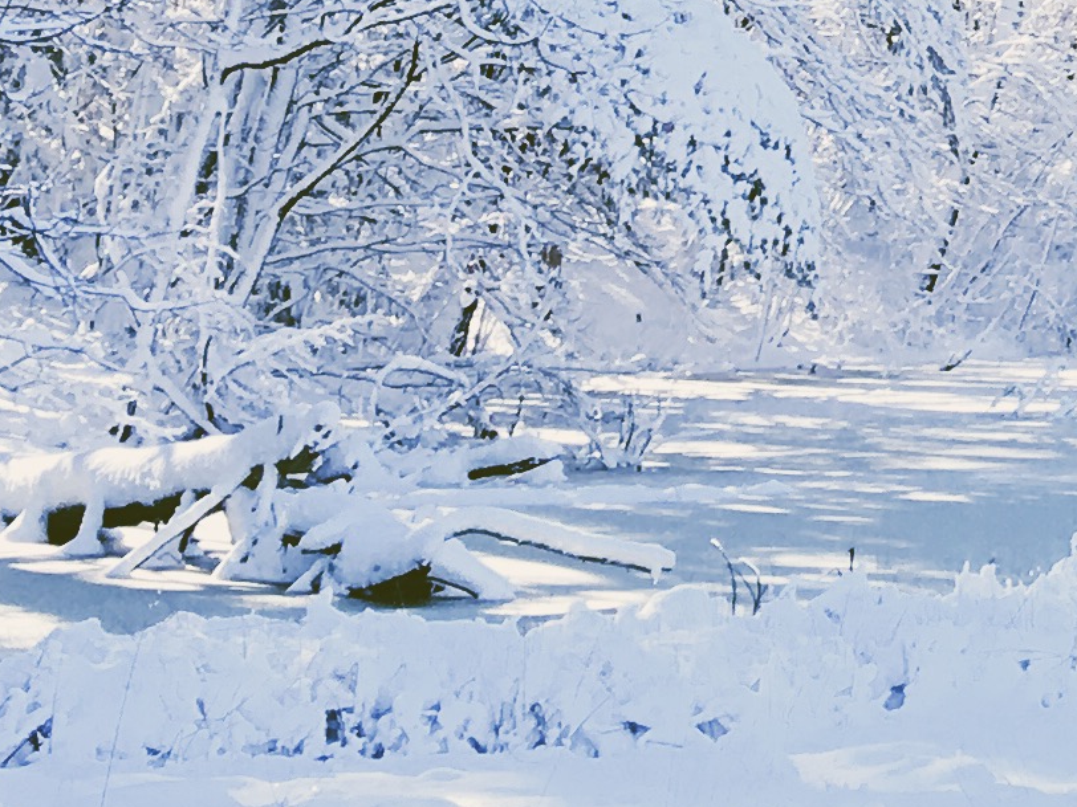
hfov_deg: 12.5
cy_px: -1095
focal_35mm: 144
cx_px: 1972
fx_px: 4480
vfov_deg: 9.3
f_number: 2.2
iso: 25
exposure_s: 1/411
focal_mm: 4.15
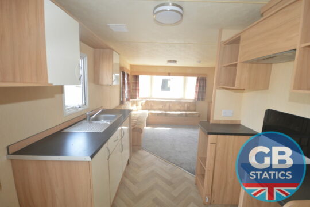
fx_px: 129
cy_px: 104
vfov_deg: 77.3
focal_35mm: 15
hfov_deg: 100.4
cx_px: 155
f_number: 5
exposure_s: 1/100
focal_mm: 10
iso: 400
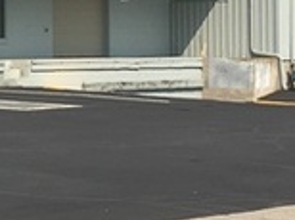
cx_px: -102
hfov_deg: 10.7
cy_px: 23
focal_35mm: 181
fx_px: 1540
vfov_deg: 8.2
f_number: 2.2
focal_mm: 4.15
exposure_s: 1/2024
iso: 25
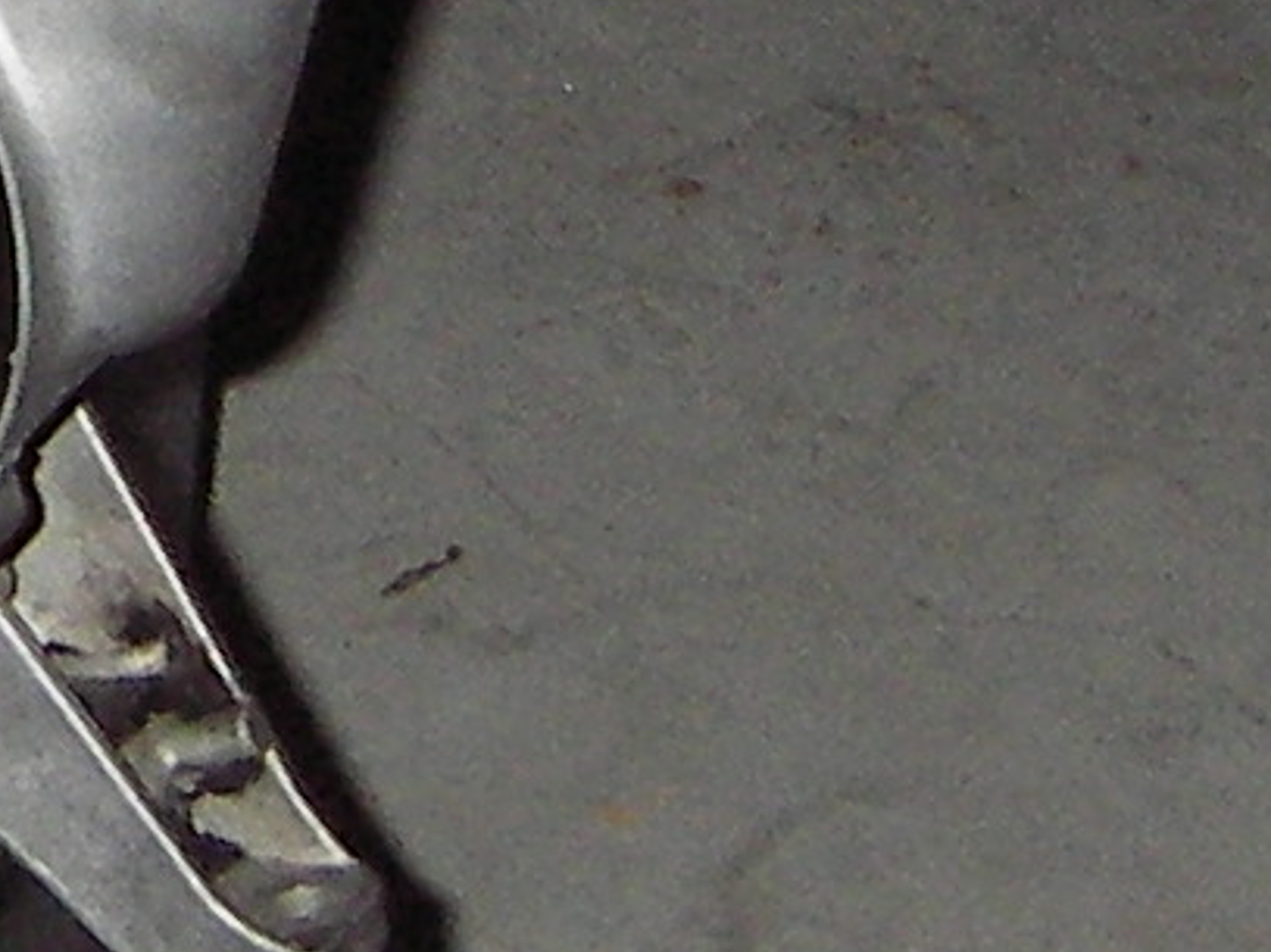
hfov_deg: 8.1
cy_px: -943
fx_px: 8773
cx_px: -790
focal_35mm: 239
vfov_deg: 6.1
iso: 125
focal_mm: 6.3
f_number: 3.3
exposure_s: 1/30
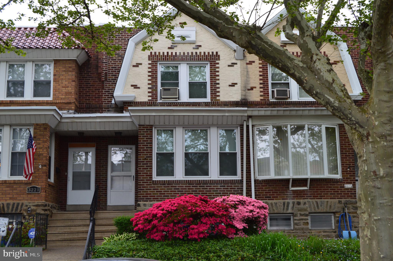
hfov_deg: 38.9
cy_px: 130
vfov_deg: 26.4
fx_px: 556
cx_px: 196
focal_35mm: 51
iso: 400
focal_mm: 34
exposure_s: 1/125
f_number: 9
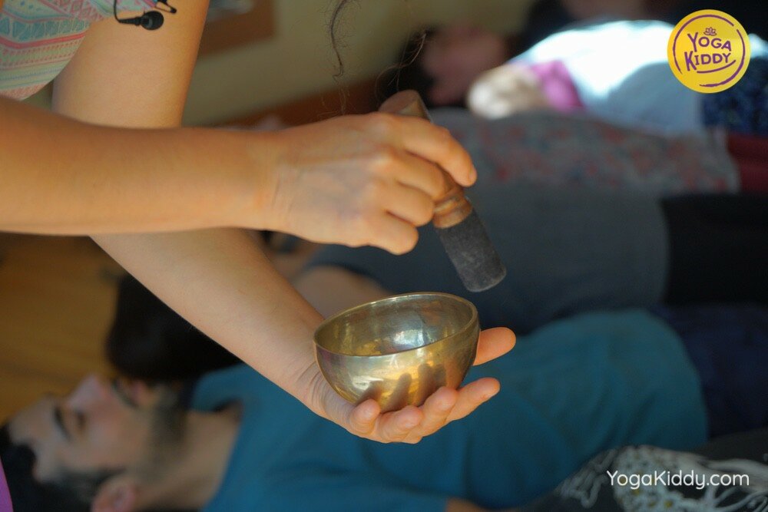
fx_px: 2240
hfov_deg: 19.5
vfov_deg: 13.0
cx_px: 384
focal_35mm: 105
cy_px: 256
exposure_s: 1/160
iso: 250
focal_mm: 70
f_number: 4
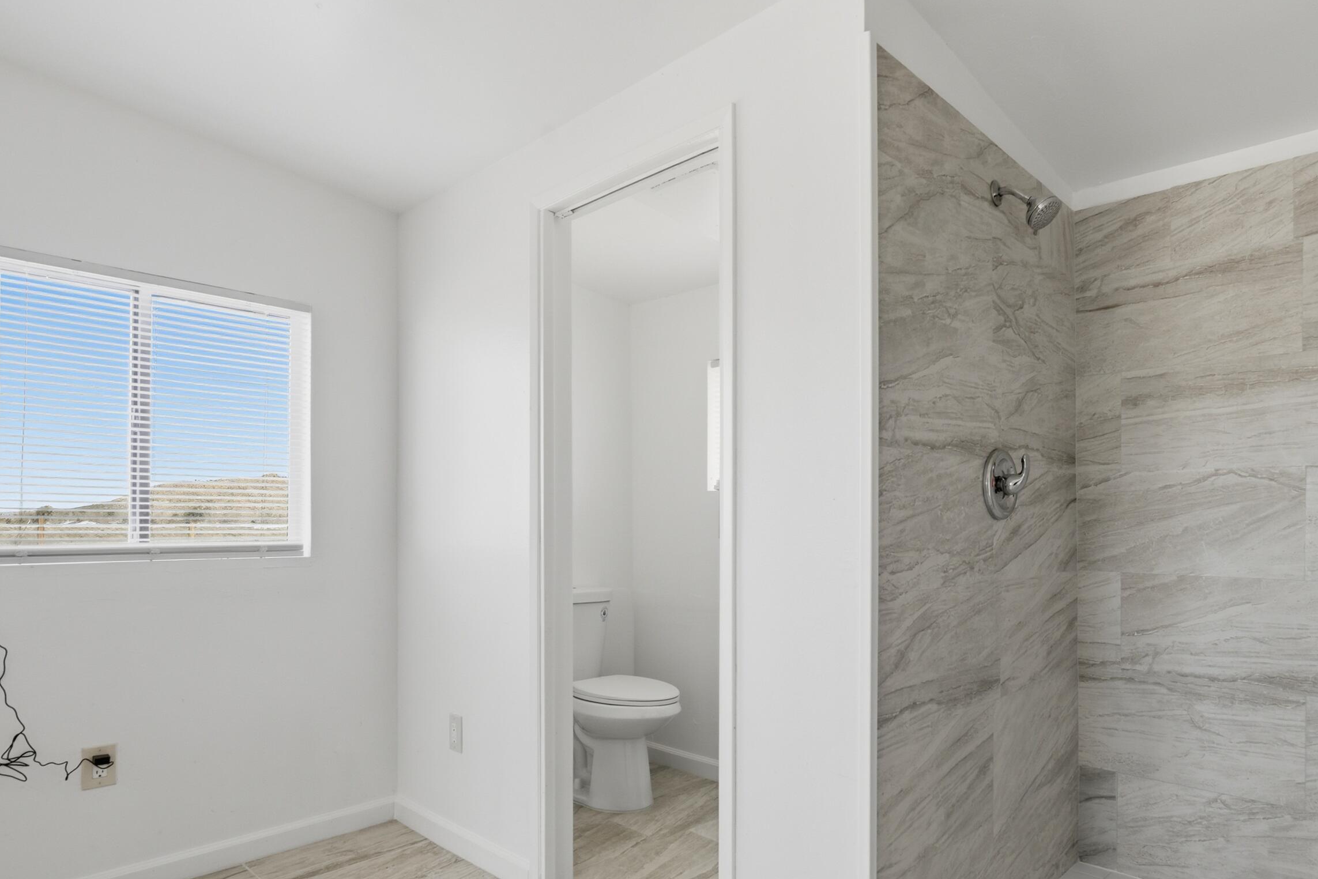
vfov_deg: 59.2
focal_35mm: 21
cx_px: 773
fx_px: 769
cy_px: 507
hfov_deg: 80.5
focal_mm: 16
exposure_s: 1/160
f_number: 9
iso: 80
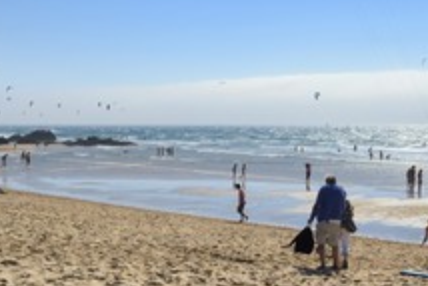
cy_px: 198
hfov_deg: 36.8
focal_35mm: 53
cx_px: 310
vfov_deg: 25.4
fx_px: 631
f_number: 18
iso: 200
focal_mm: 27
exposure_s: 1/320
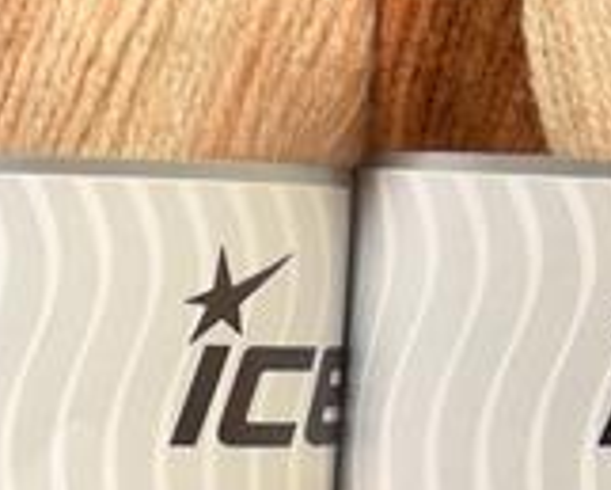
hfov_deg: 10.8
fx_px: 3166
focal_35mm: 175
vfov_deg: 8.8
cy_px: 340
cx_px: -125
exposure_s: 1/17.7
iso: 200
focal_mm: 14.73
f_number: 2.9
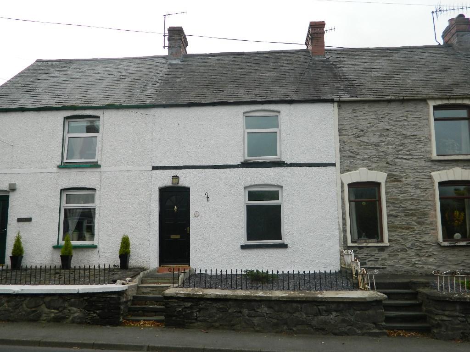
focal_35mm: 31
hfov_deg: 58.4
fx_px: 421
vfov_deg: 45.4
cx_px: 235
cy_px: 176
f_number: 3.2
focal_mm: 5.6
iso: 80
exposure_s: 1/400
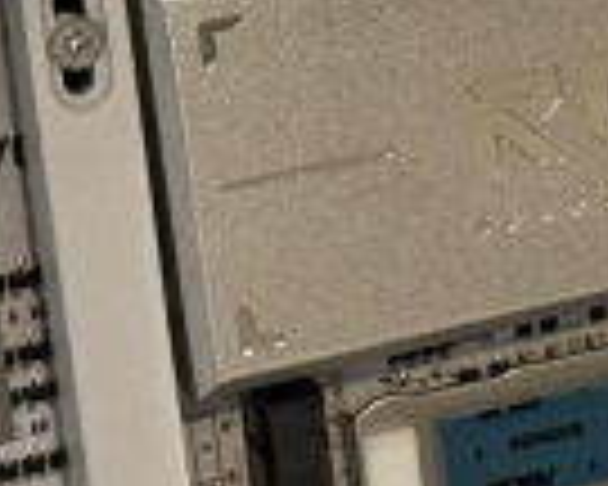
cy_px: -385
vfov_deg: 6.5
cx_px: 266
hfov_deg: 8.3
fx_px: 4193
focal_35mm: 233
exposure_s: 1/40
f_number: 1.78
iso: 320
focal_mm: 6.76
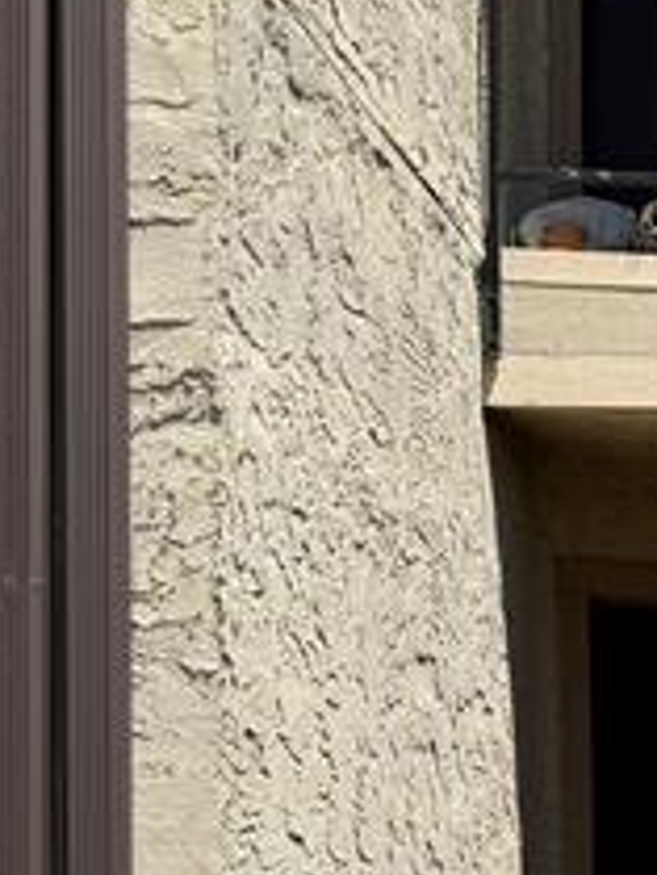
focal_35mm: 88
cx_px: 1184
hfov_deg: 14.7
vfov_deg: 21.7
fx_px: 2225
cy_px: 812
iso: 80
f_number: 1.78
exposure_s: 1/4049
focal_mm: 6.76
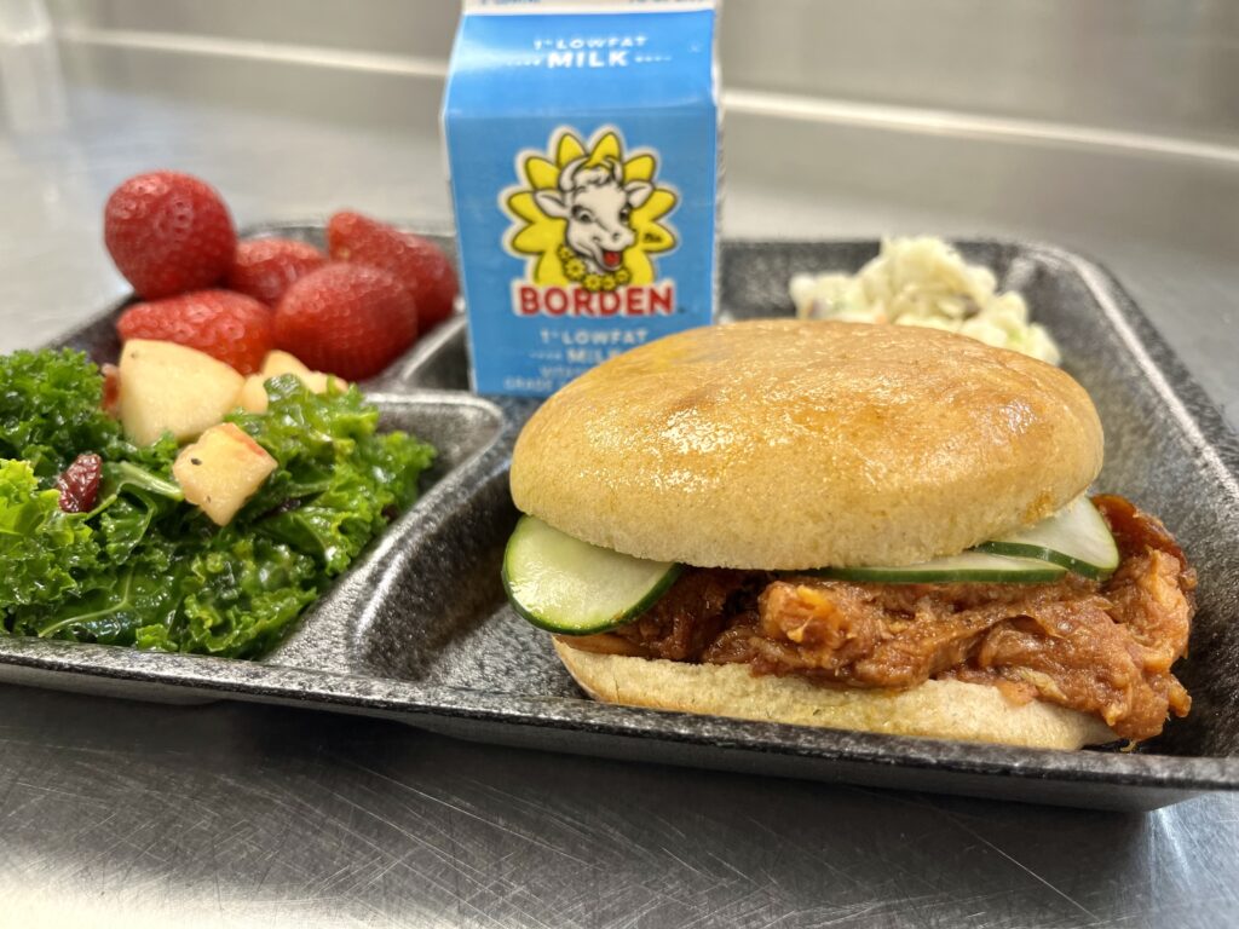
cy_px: 464
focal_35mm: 26
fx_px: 931
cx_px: 620
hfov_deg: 67.3
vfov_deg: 53.1
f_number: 1.6
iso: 125
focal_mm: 5.1
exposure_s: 1/120
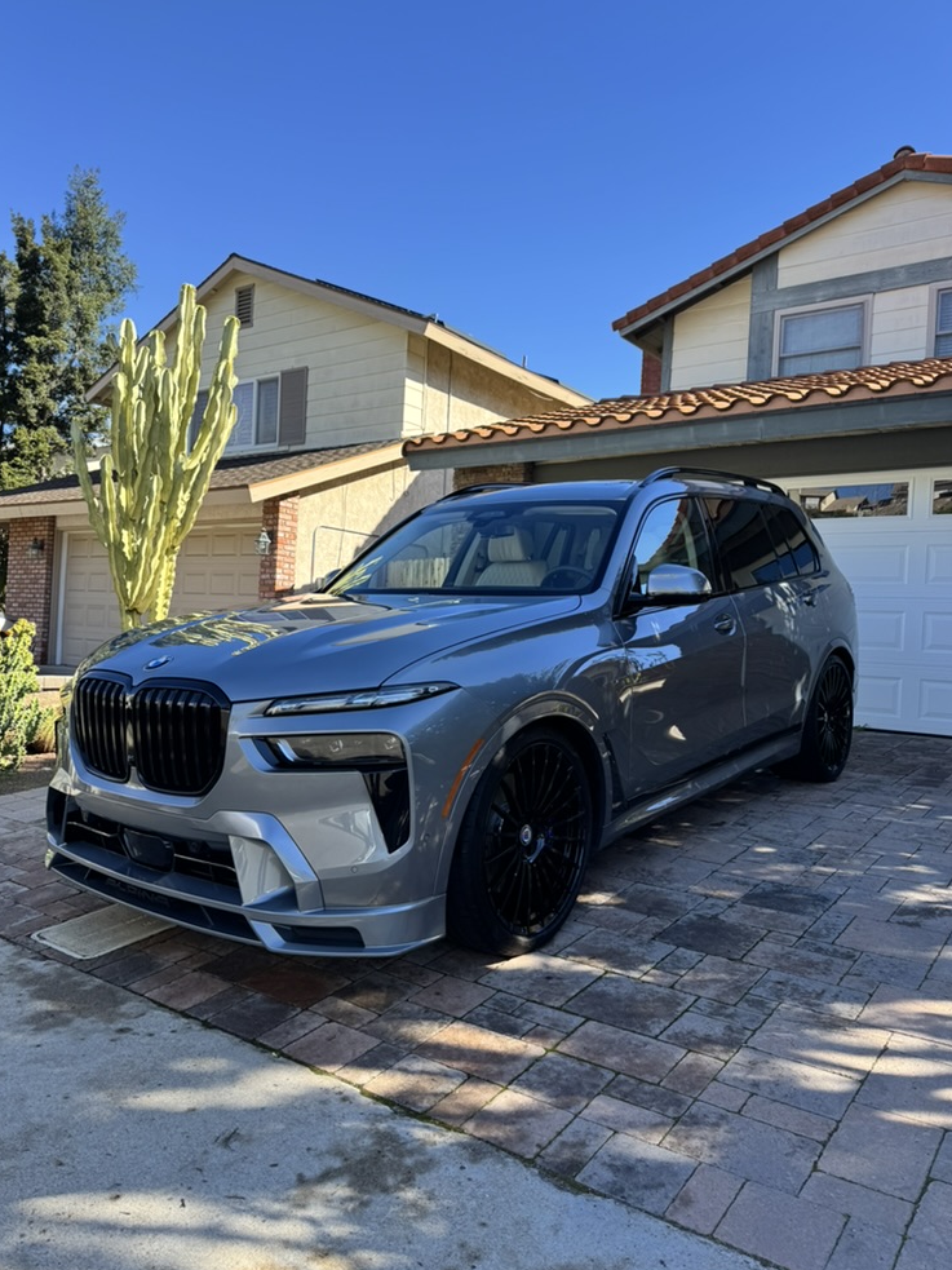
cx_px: 460
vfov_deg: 69.4
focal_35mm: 25
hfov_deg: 54.9
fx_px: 917
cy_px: 636
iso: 80
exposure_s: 1/1425
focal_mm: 6.76
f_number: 1.78
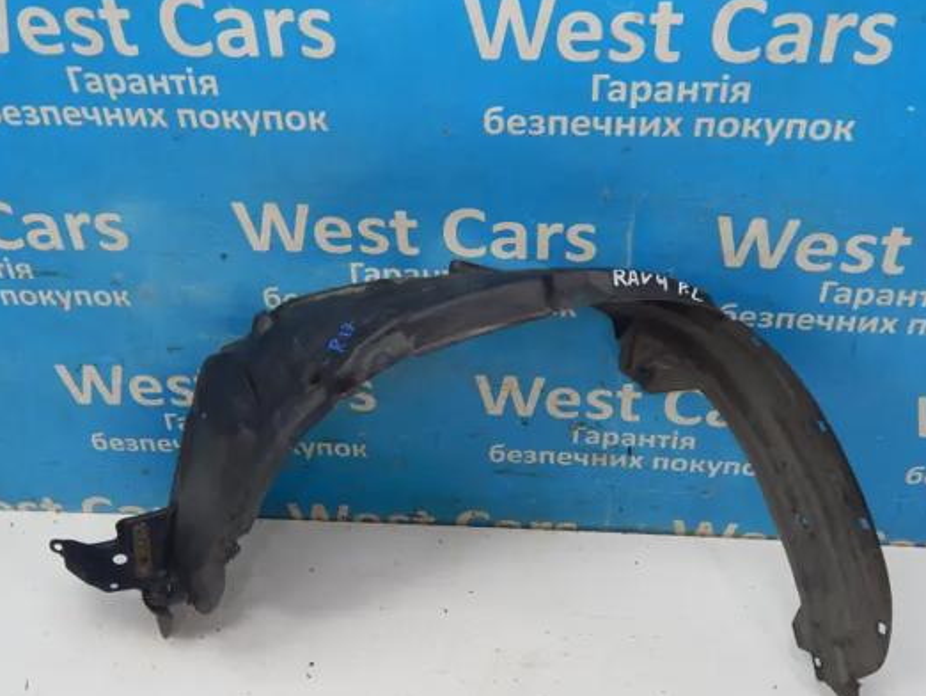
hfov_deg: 48.9
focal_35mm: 38
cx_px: 479
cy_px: 364
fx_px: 1017
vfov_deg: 37.7
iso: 160
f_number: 3.2
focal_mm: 5.6
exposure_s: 1/30
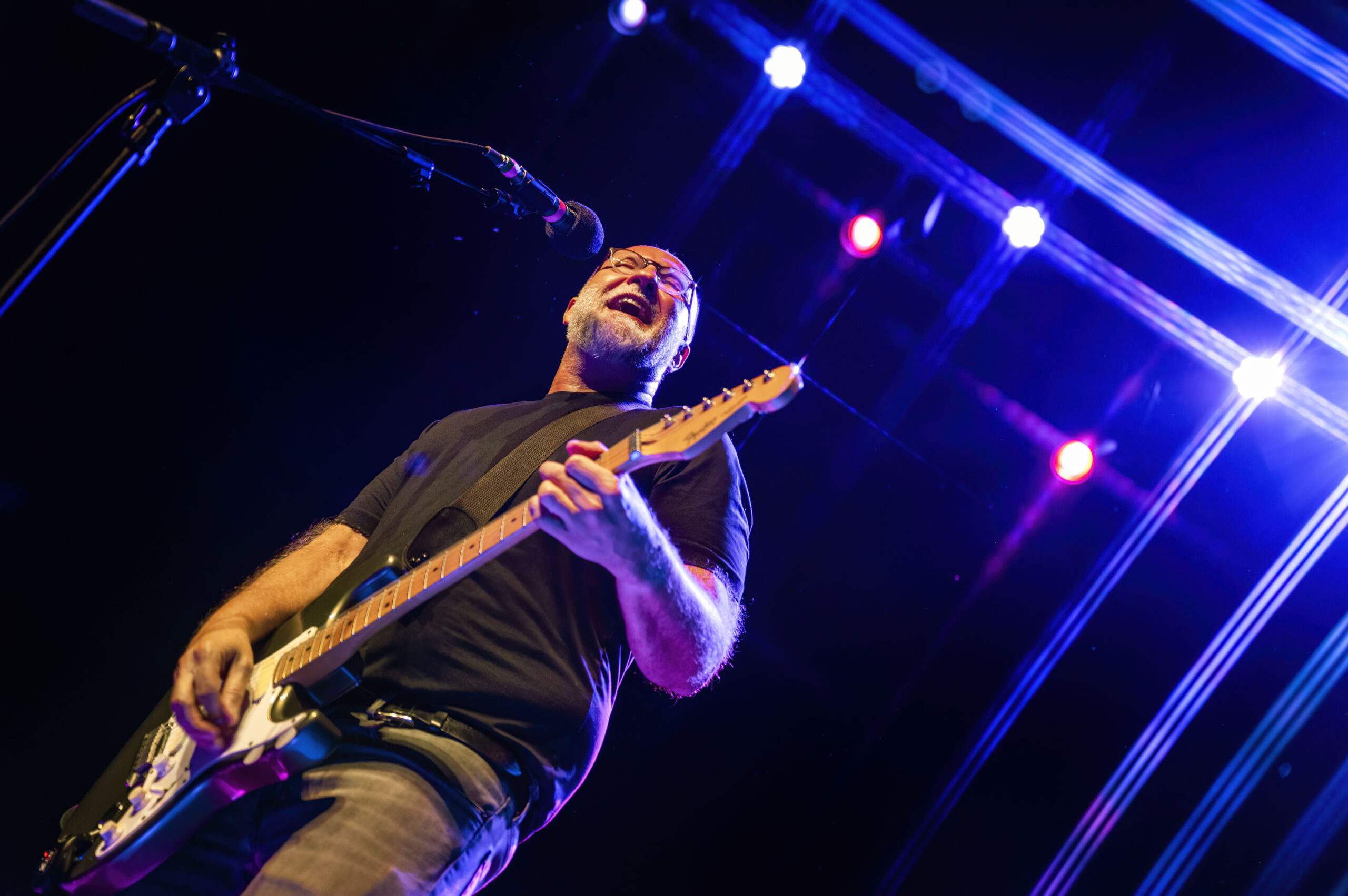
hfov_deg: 47.4
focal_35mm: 41
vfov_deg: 32.6
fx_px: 1534
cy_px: 448
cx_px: 674
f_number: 2.8
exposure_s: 1/200
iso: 2500
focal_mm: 41
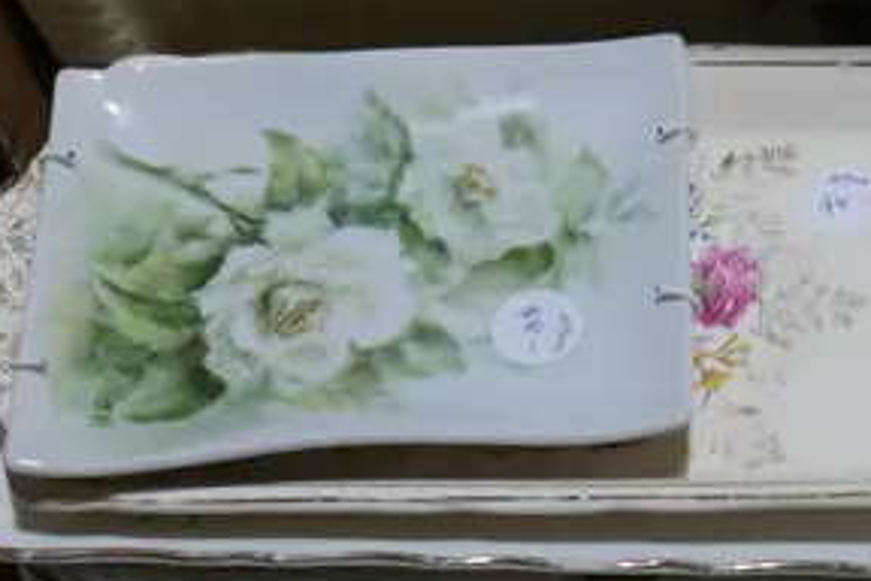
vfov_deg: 10.8
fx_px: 3048
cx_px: 980
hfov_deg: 15.8
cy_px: 552
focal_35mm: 126
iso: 200
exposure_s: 1/125
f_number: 4.5
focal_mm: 17
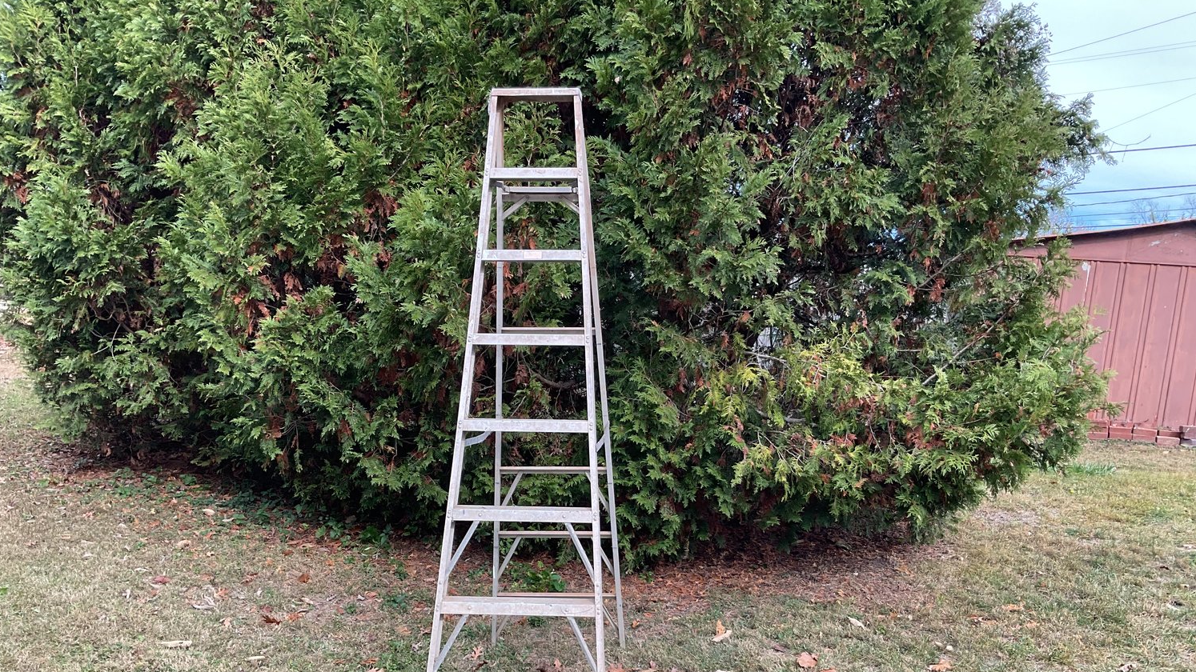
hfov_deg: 61.0
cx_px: 603
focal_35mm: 32
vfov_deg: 36.3
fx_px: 1015
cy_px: 452
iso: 16
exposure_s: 1/223
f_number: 1.8
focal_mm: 3
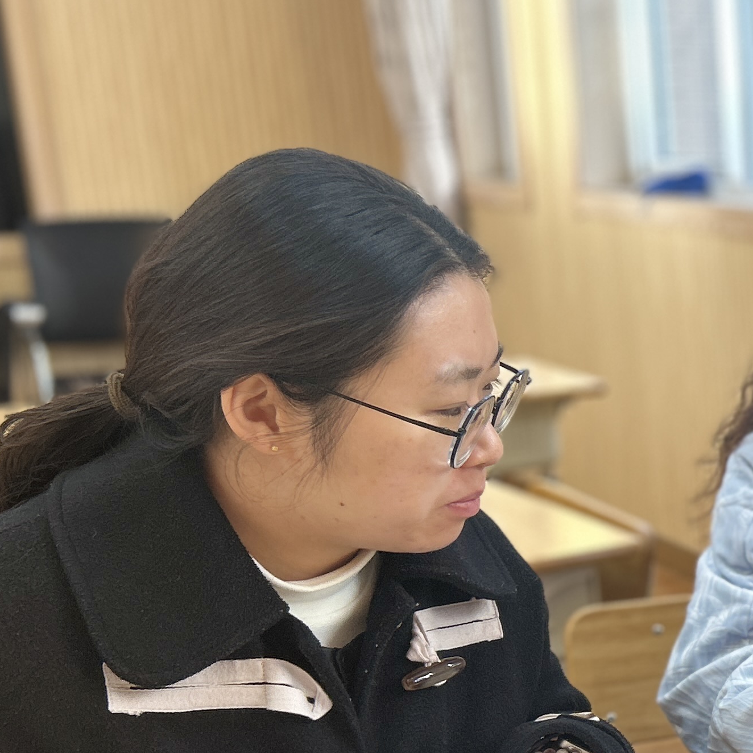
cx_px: 1095
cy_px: 582
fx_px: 1723
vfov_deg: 24.3
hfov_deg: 21.2
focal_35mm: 70
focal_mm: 5.7
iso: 40
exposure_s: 1/100
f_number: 1.5
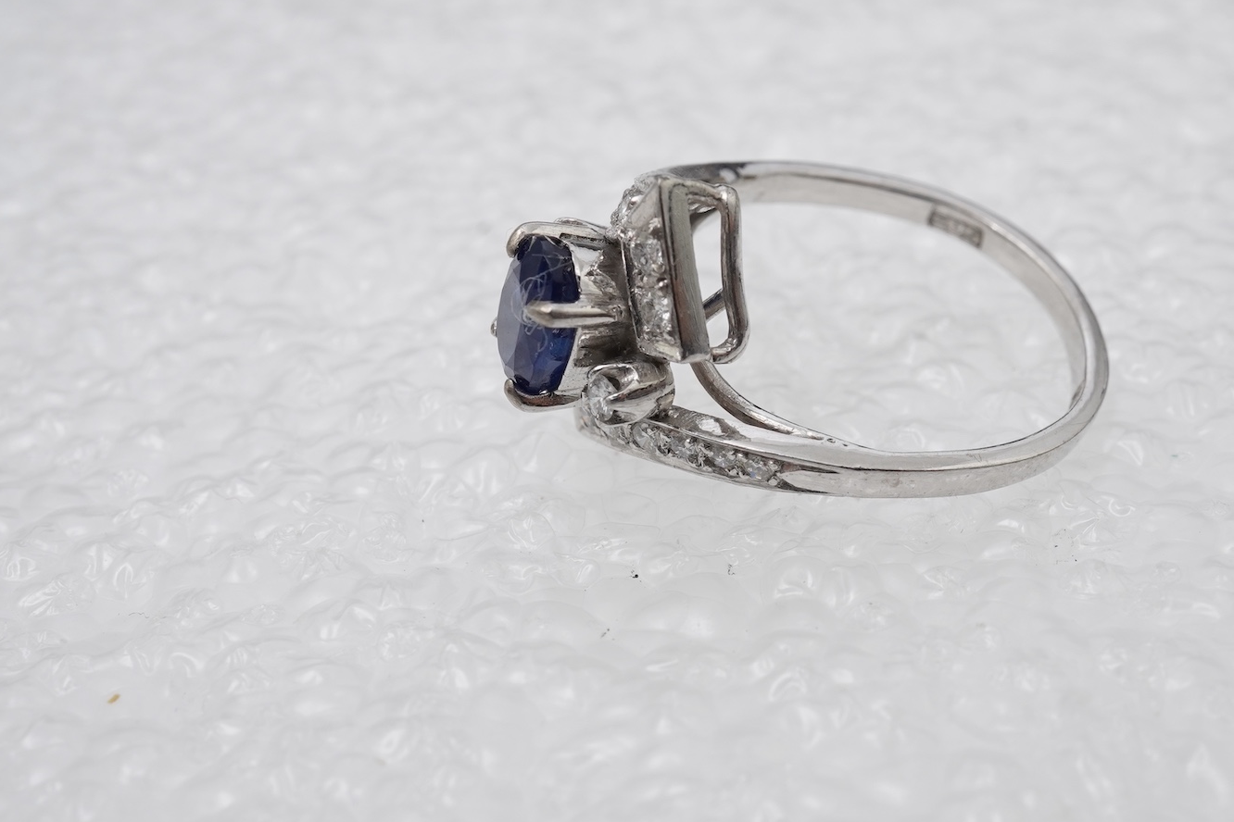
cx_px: 756
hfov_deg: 34.9
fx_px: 1954
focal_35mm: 57
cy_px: 412
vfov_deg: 23.8
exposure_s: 1/125
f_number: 22
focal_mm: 30
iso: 400
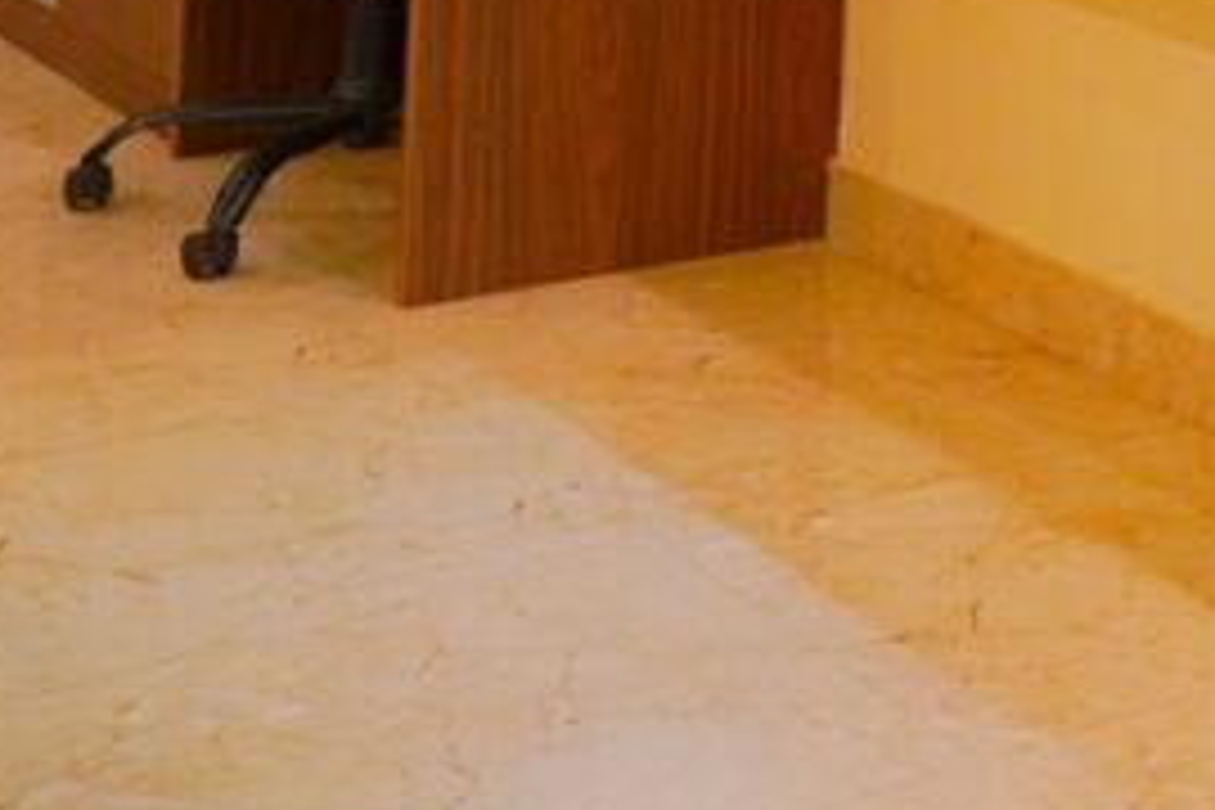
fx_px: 3071
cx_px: 2200
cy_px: -655
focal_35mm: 91
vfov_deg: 13.5
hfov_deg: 17.8
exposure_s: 1/125
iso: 1600
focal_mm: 24
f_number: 4
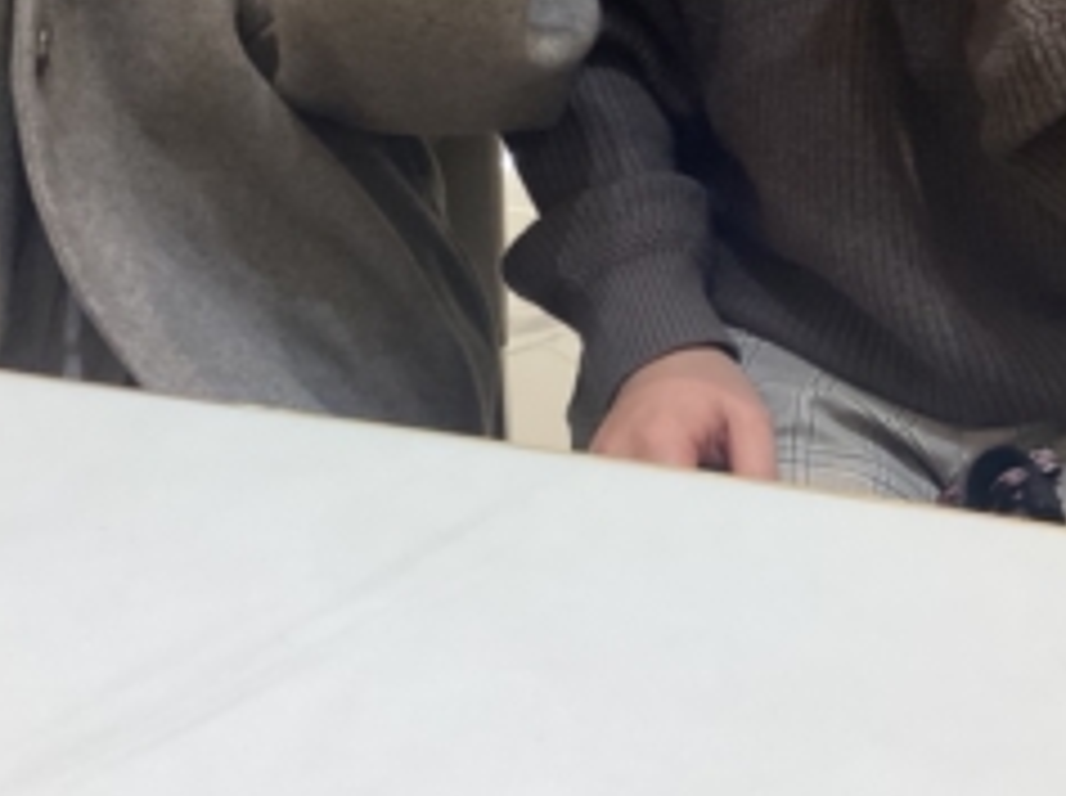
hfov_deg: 33.2
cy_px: 193
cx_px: 596
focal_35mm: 58
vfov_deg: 24.9
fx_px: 1783
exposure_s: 1/120
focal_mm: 3.3
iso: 40
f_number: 2.4
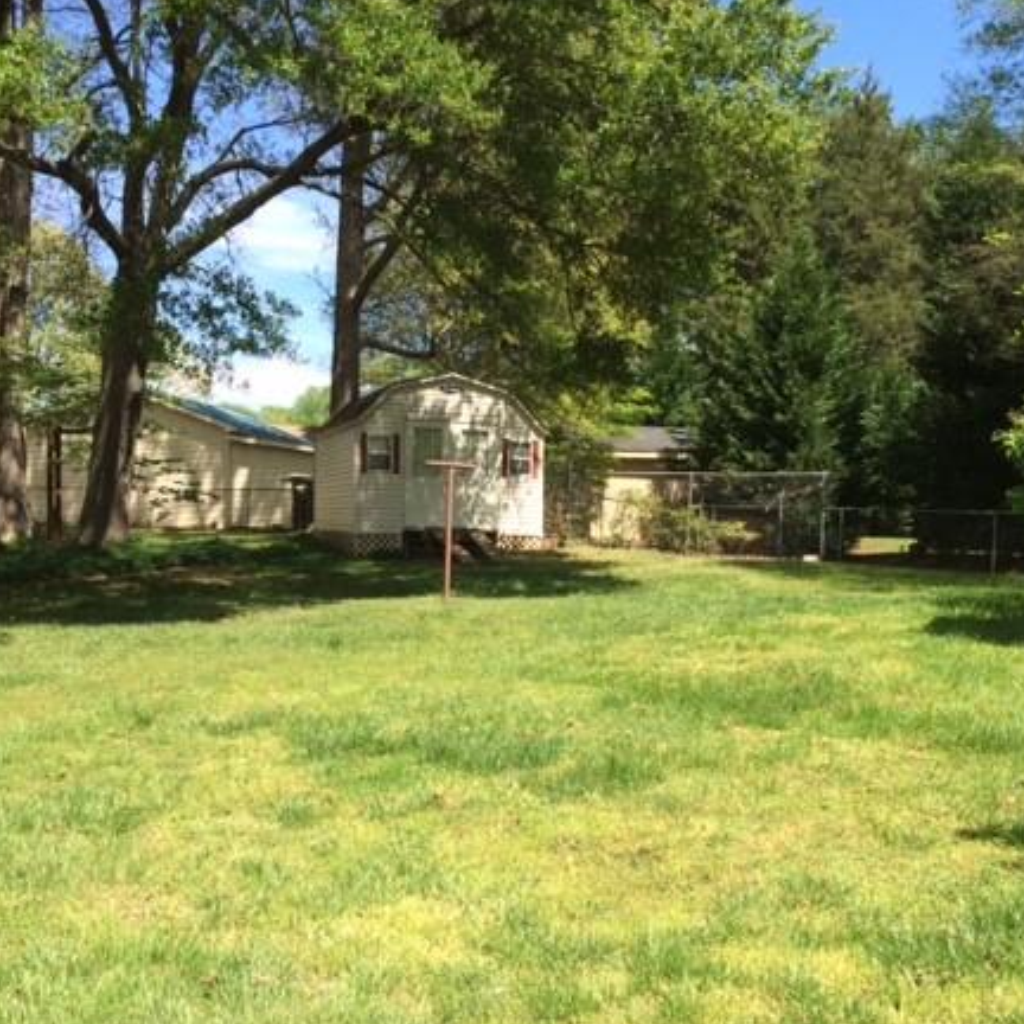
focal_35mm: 38
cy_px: 559
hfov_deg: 43.7
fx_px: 1272
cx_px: 595
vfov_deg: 43.8
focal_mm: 4.15
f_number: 2.2
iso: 32
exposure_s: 1/954
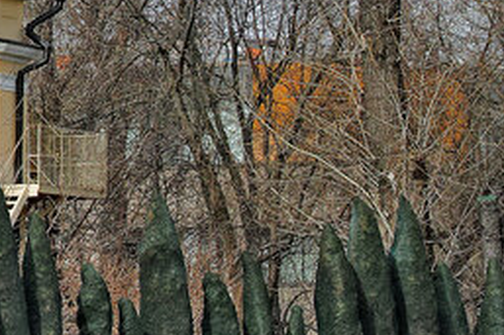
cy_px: 317
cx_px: -516
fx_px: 2938
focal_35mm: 210
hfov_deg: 9.2
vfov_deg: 6.5
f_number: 5.6
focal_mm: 30
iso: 100
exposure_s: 1/320
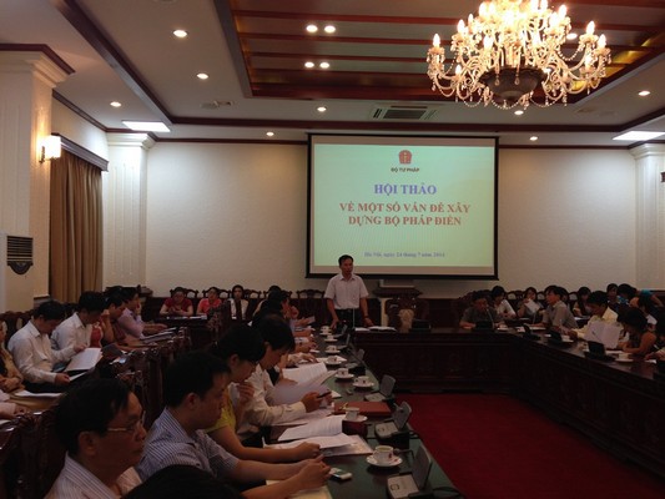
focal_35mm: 33
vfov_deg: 43.0
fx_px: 634
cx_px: 332
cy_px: 250
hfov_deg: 55.3
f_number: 2.4
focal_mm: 4.12
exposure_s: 1/20
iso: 64
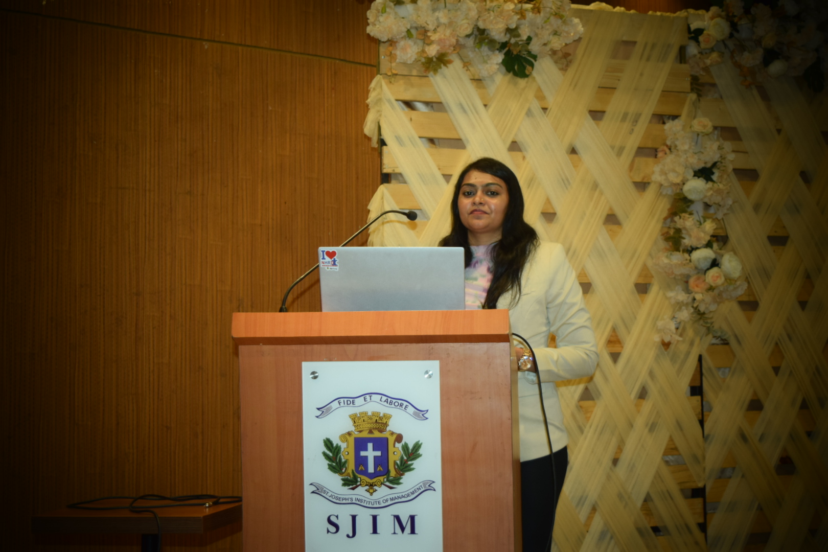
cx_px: 414
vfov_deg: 25.8
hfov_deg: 37.9
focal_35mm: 52
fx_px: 1207
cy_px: 276
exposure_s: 1/80
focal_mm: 35
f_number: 4.5
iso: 800
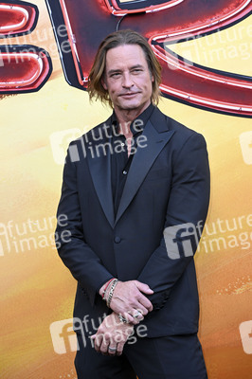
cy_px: 190
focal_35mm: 88
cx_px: 126
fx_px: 926
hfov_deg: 15.5
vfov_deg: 23.1
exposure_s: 1/200
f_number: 5.6
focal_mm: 88
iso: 1000
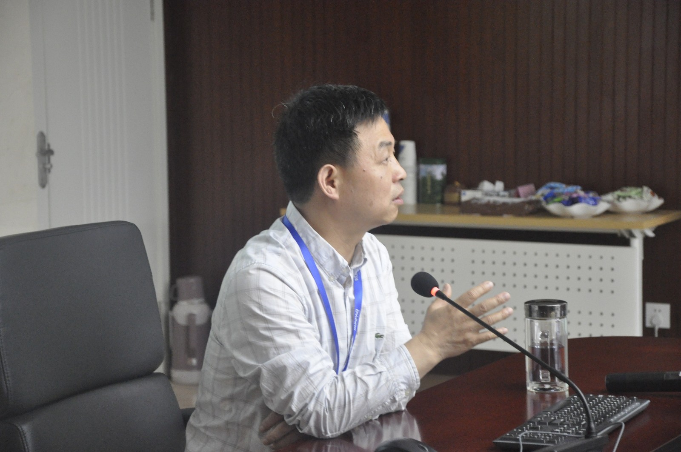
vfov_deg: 12.1
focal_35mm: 112
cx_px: 340
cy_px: 226
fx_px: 2125
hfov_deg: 18.2
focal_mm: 75
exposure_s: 1/60
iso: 2500
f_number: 5.3
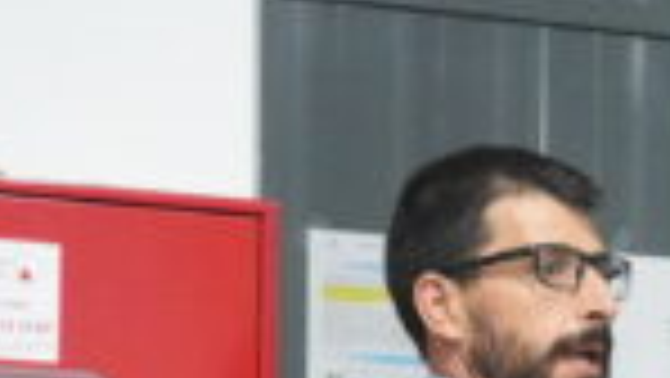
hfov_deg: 8.7
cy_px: 999
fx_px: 4035
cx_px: 1524
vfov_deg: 5.2
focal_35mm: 227
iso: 10000
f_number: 4
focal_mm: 42
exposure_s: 1/160
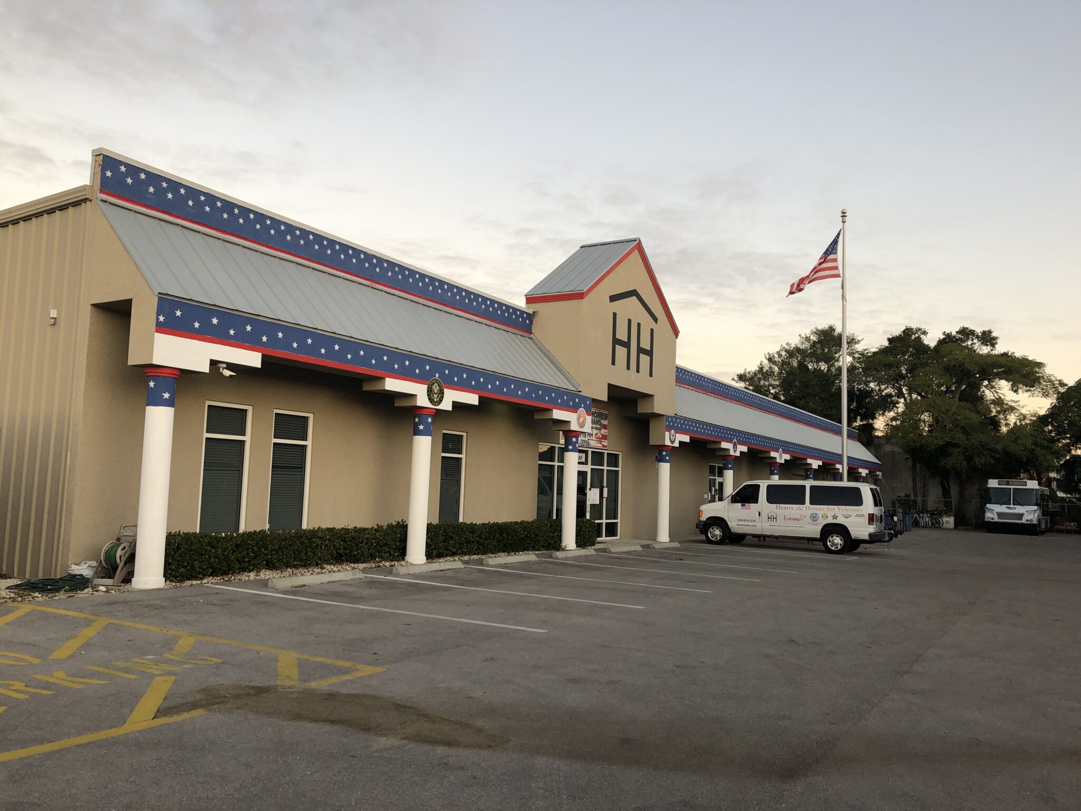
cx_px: 540
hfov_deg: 63.4
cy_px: 406
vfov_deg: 49.7
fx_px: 874
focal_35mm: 28
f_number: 1.8
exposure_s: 1/120
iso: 40
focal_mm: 3.99
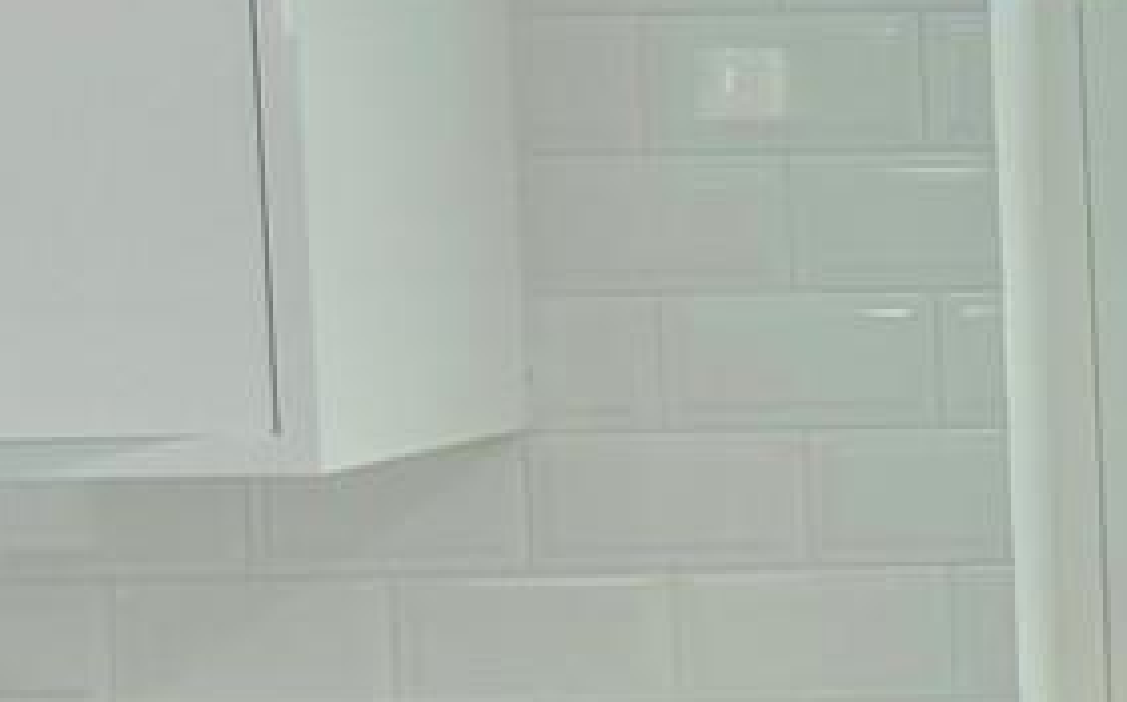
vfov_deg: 9.0
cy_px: 558
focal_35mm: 145
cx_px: 1913
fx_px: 4449
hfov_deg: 13.2
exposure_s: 1/298
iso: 80
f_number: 1.78
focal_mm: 6.86
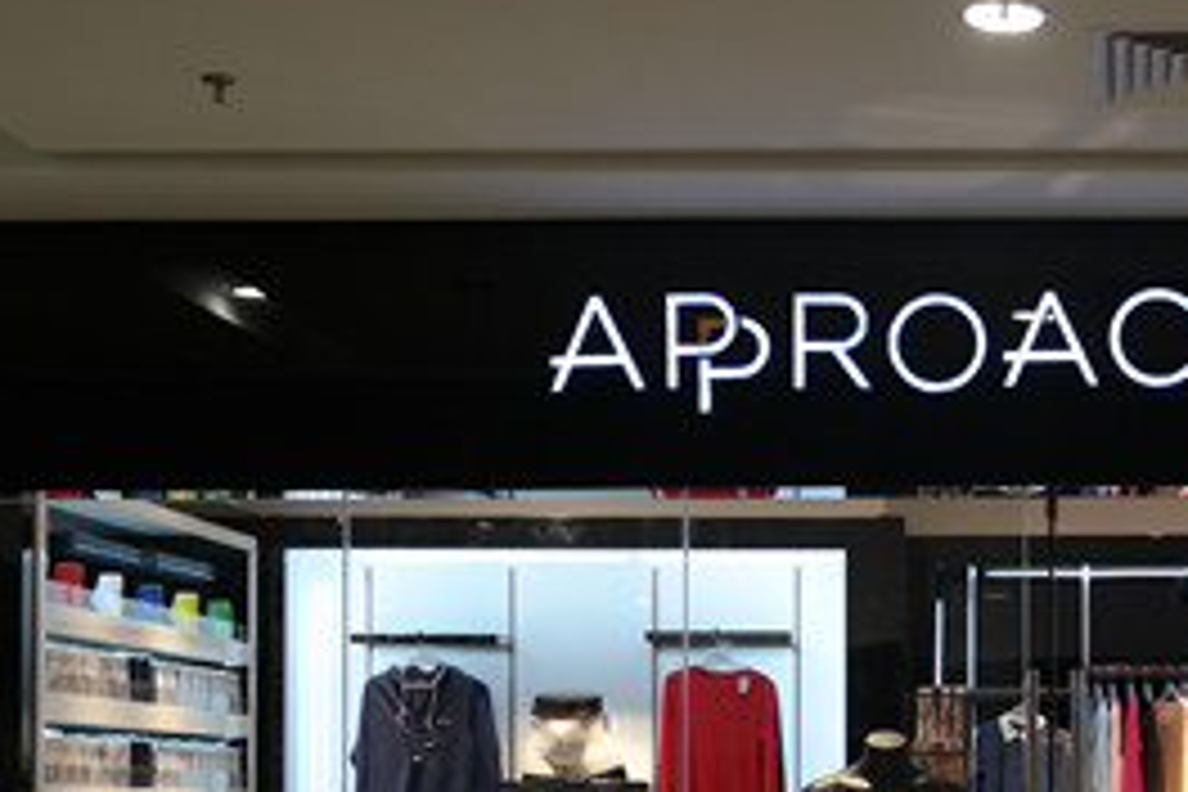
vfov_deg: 18.0
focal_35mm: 74
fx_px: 2442
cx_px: 1062
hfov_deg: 26.5
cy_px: 763
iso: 200
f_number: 3.5
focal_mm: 20
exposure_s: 1/60
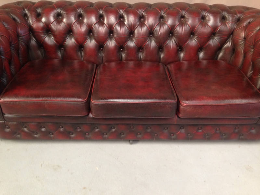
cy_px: 98
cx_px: 130
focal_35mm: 33
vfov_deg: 42.9
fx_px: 248
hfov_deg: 55.4
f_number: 2.4
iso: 125
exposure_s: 1/20
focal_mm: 4.12
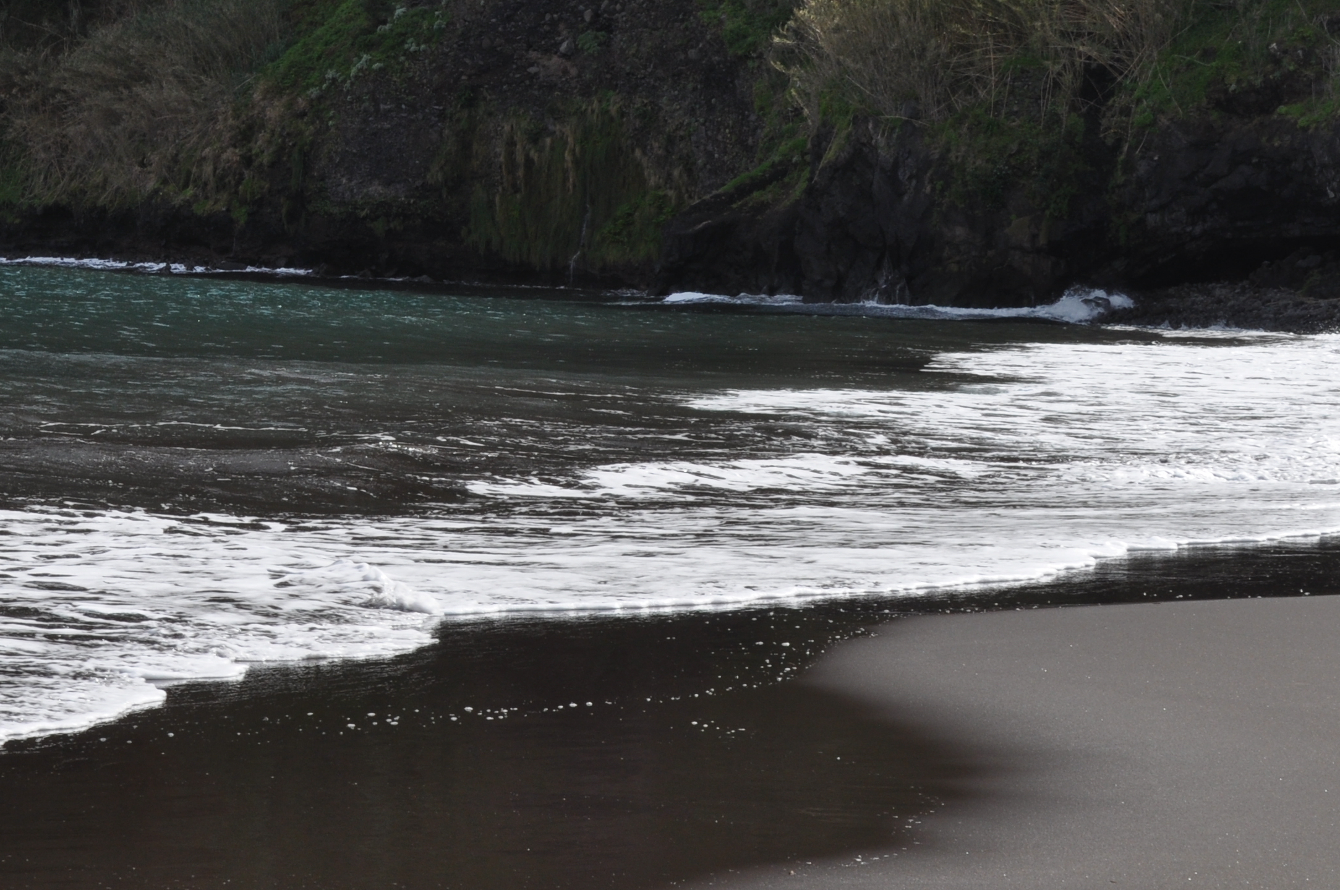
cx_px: 108
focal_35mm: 95
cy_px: 305
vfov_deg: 14.3
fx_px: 3532
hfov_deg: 21.0
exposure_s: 1/200
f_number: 14
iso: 200
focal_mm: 32
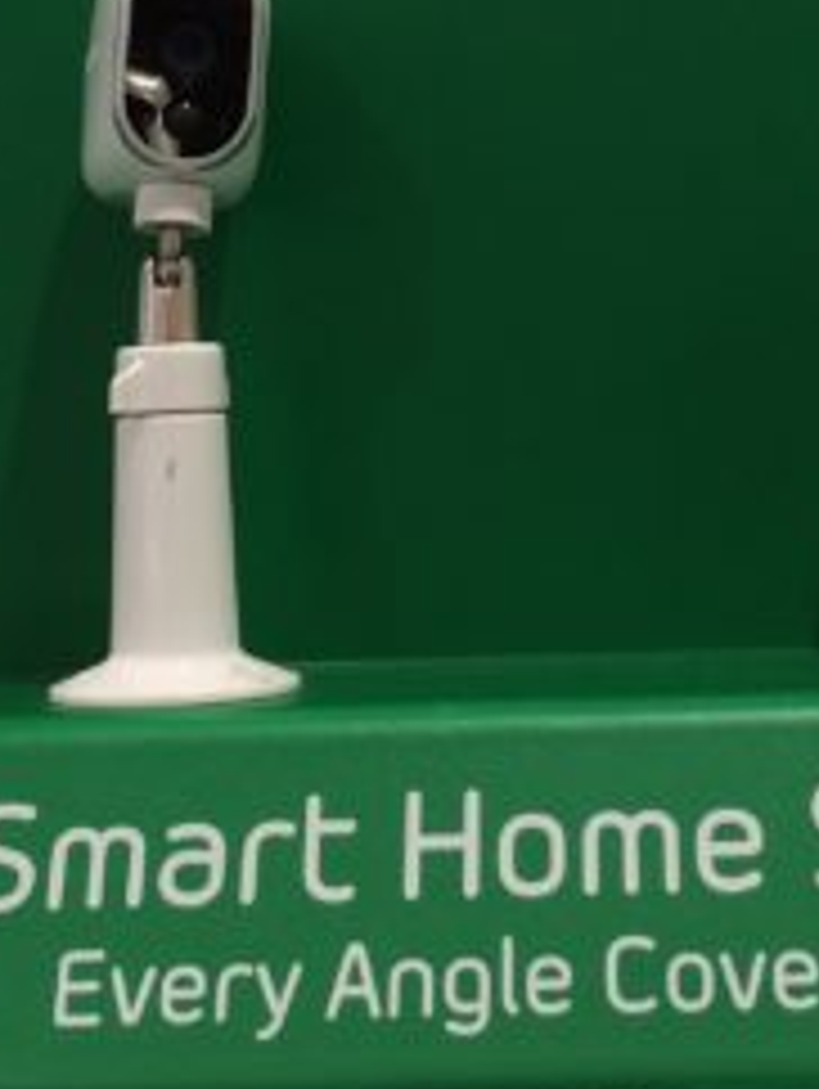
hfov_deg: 16.1
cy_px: -108
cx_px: 504
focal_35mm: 92
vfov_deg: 20.3
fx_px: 2897
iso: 64
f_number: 2.2
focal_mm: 4.15
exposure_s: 1/30
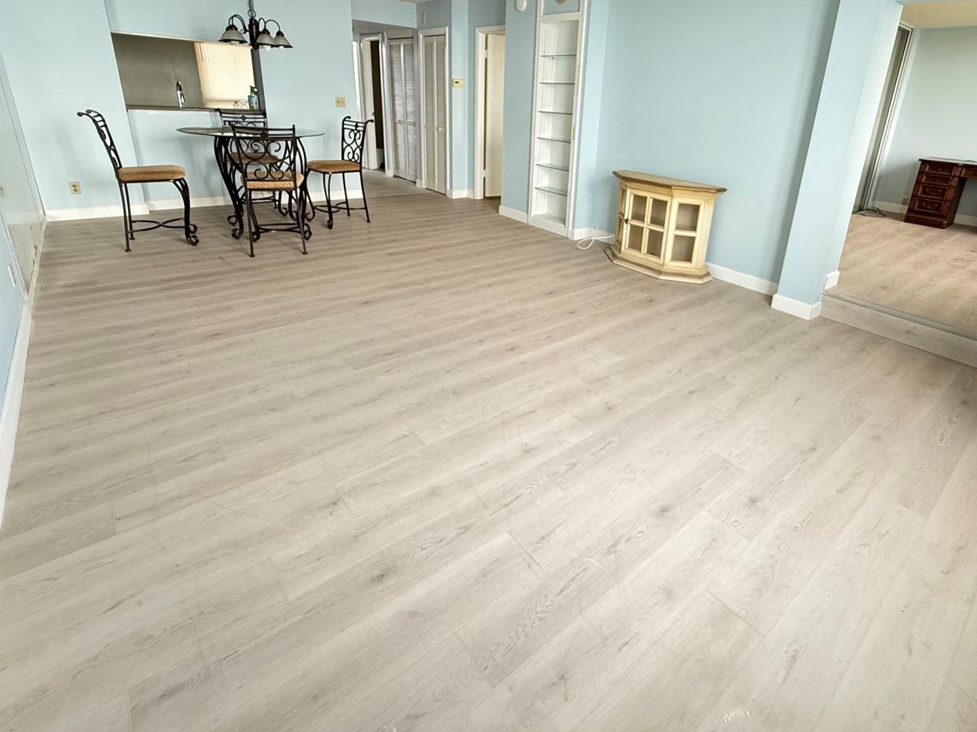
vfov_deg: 70.3
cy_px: 268
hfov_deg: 87.2
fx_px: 508
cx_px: 561
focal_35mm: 18
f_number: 2.2
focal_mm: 2.22
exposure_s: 1/81
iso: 400
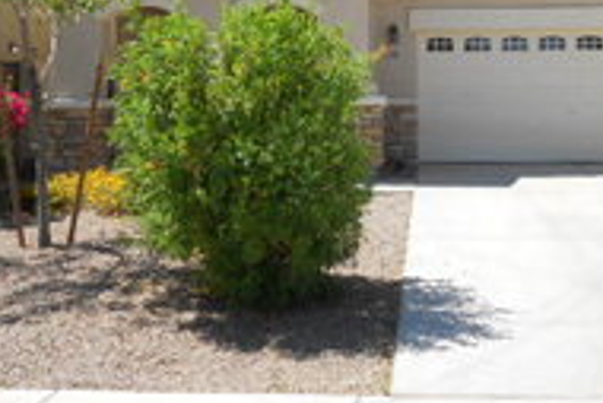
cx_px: 384
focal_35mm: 55
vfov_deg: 23.8
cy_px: 19
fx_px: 922
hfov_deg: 36.0
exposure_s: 1/640
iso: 80
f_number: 3.4
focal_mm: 5.1
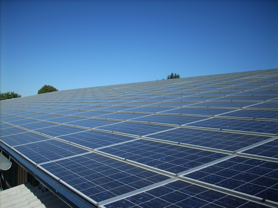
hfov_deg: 50.1
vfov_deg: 38.7
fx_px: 297
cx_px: 139
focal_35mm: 37
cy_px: 104
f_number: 2.8
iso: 64
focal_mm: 6.2
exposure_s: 1/1414
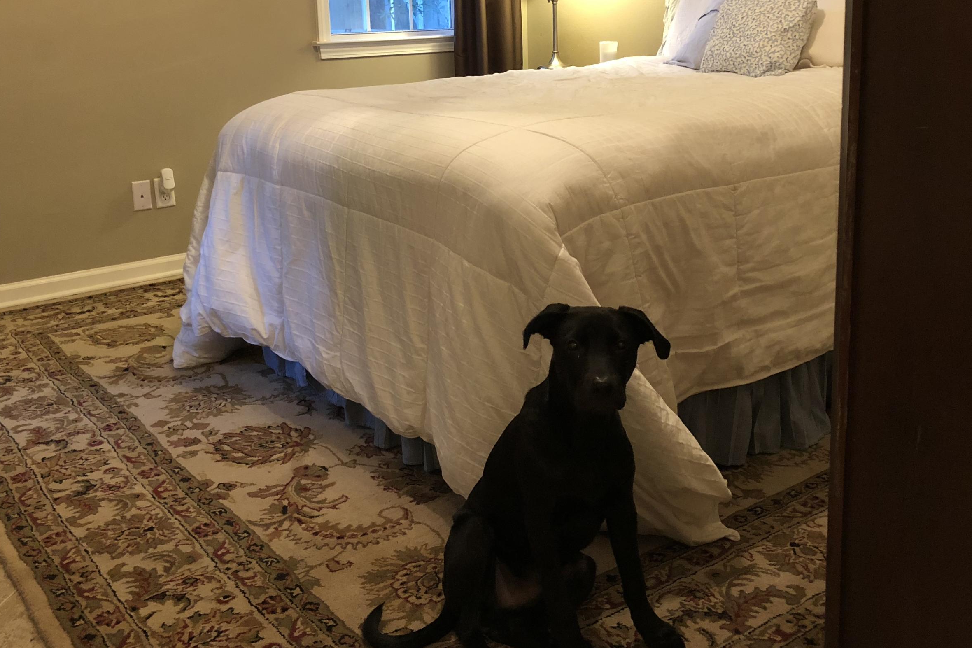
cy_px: 211
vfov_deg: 35.6
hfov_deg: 51.9
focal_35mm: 37
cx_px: 480
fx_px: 999
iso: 100
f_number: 1.8
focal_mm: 4
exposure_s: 1/9
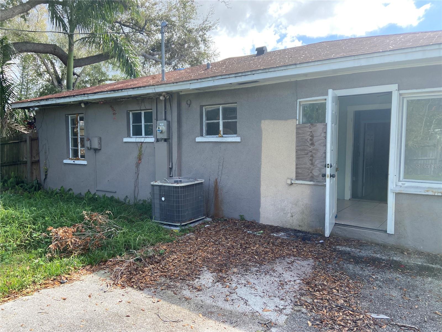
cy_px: 166
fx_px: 332
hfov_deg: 67.3
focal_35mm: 26
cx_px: 221
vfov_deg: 53.1
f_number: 1.8
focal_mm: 4.25
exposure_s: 1/757
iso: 32
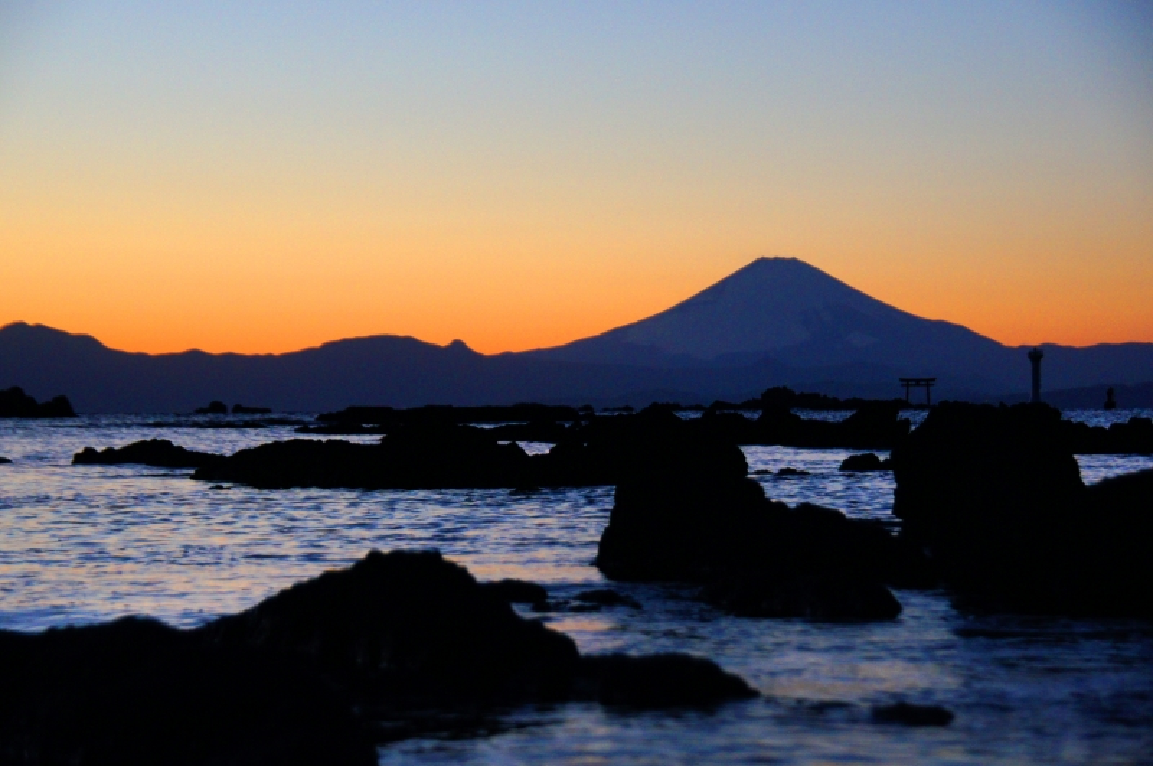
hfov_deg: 22.7
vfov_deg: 15.1
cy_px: 383
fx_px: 2878
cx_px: 576
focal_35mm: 90
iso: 640
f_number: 5
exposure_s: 1/100
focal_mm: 60
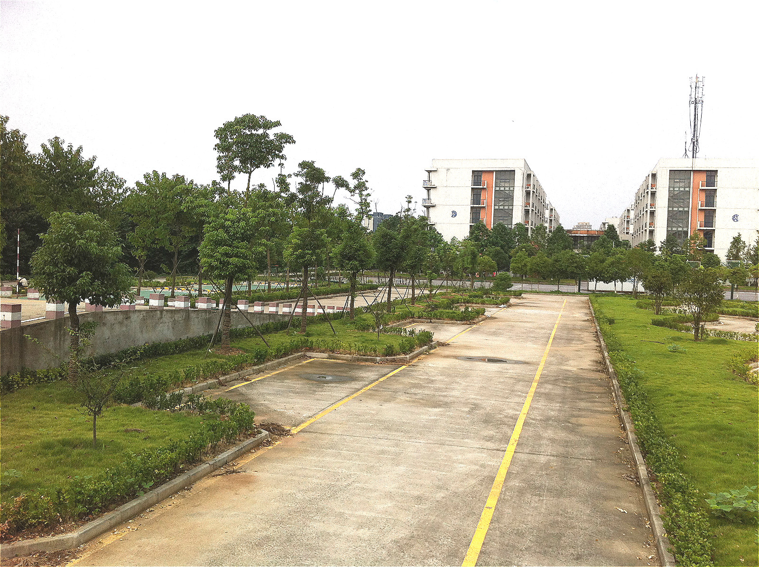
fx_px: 766
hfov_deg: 52.7
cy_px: 284
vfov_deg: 40.6
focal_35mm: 35
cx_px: 380
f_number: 2.8
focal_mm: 3.85
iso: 80
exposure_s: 1/1040
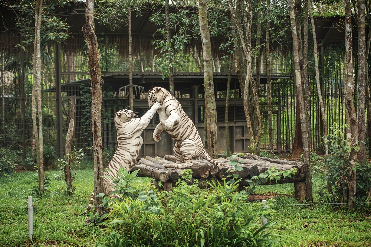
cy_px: 124
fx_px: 721
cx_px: 186
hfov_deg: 28.9
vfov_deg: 19.4
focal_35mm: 70
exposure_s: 1/500
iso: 200
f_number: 2.8
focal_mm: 70
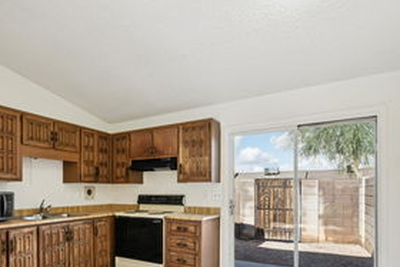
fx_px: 267
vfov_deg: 51.5
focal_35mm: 24
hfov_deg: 72.2
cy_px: 191
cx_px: 144
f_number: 8
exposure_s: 1/200
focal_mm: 14
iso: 500
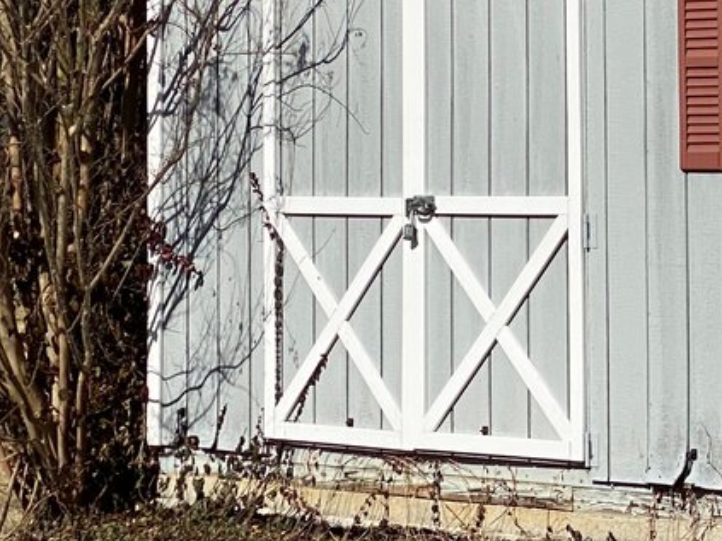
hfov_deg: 10.5
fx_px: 3878
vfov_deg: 7.9
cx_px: 820
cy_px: 1
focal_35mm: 186
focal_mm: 6
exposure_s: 1/2817
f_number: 2
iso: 20
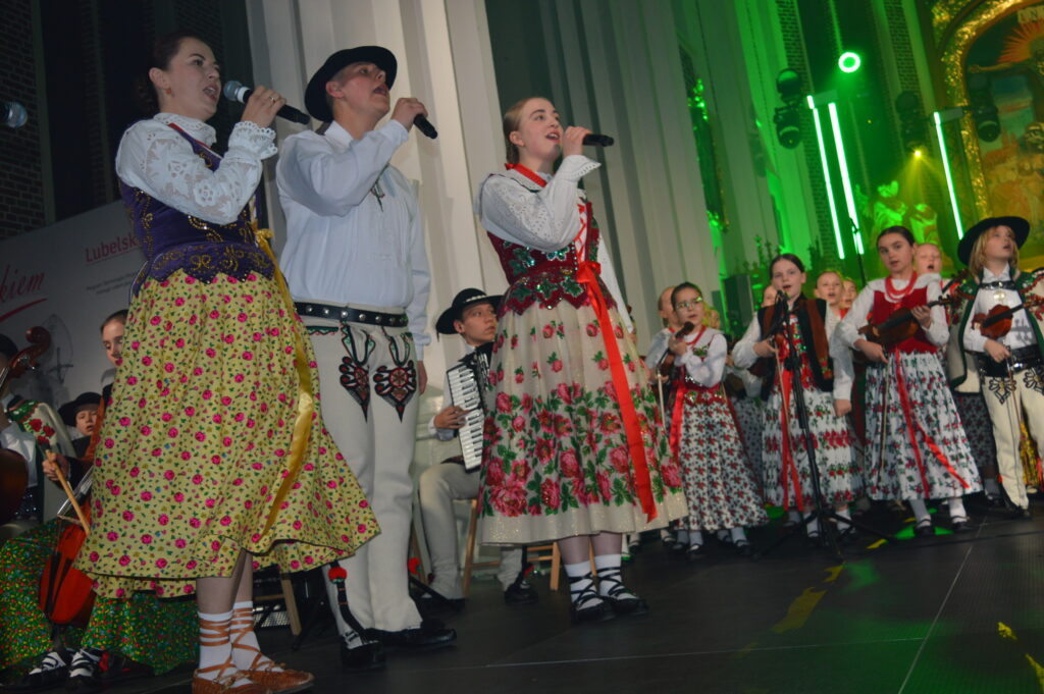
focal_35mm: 36
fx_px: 1043
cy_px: 347
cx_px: 522
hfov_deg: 53.2
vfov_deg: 36.8
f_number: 4
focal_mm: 24
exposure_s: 1/125
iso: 320
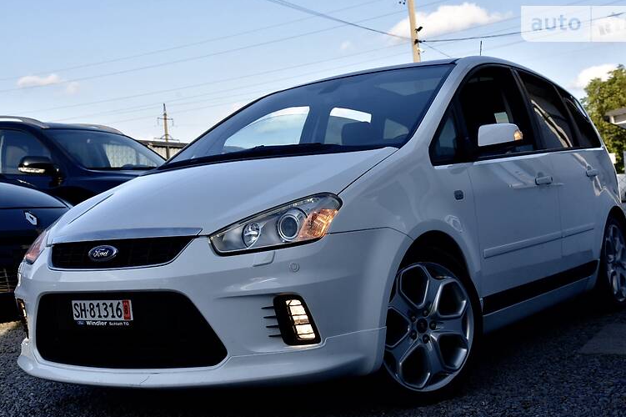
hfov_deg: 40.4
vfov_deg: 27.5
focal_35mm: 49
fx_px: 852
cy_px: 218
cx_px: 320
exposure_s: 1/250
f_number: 8
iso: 250
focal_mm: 46
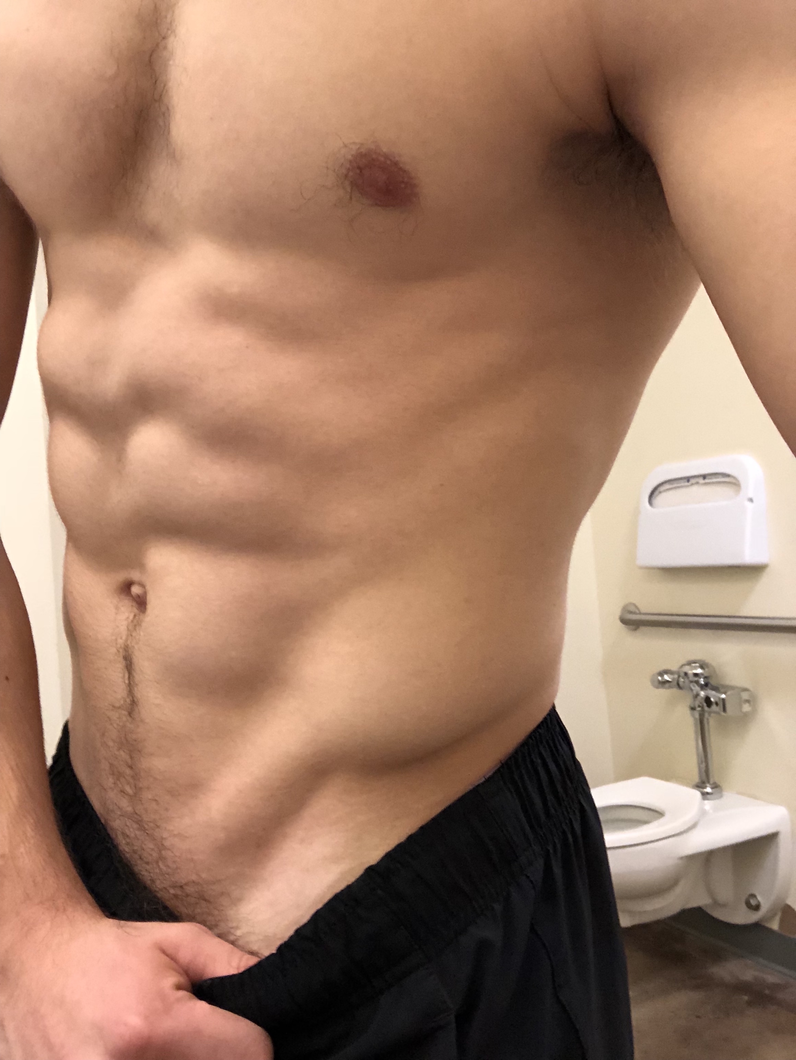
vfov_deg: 56.8
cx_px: 398
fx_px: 980
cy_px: 530
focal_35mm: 32
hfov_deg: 44.2
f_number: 2.2
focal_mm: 2.87
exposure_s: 1/40
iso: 250
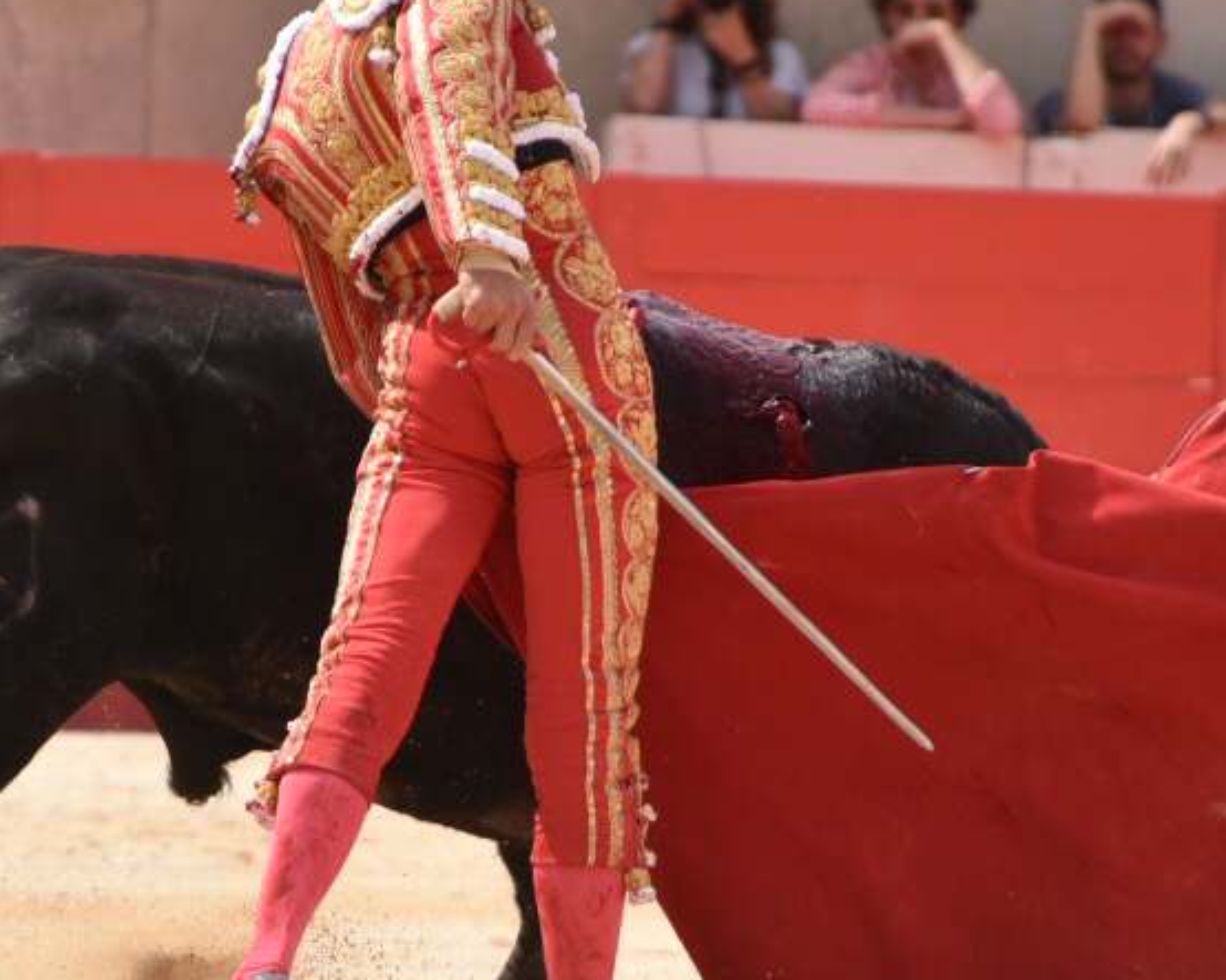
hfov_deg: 2.3
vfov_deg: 1.9
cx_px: 549
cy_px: 706
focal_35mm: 824
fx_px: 29893
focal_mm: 300
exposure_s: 1/1600
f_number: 6.3
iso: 400
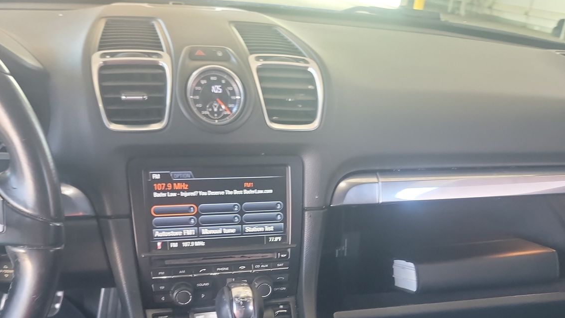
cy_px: 270
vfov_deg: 30.9
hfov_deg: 54.0
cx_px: 263
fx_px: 554
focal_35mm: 37
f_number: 1.8
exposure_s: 1/59
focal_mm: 6.7
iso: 657
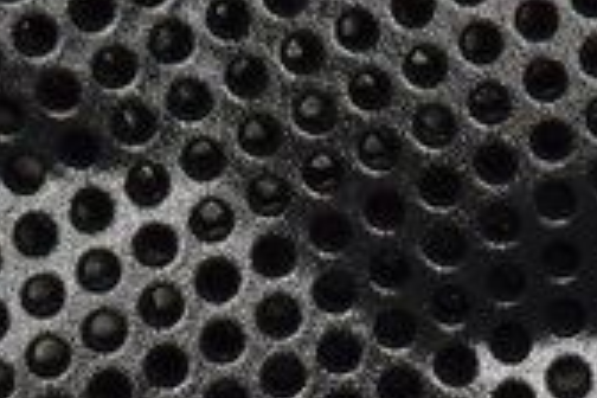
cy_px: 1054
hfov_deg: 3.2
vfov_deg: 2.1
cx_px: 736
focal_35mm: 639
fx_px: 10596
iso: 100
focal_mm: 70
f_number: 8
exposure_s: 1/125
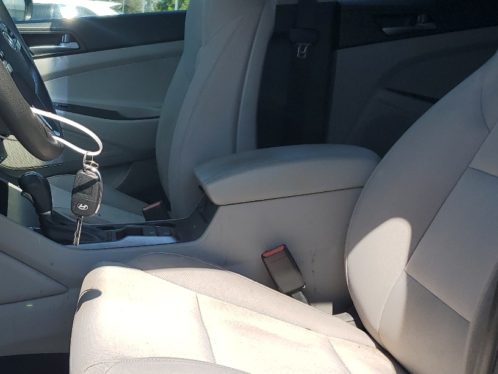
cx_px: 66
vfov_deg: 28.6
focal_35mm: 51
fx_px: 734
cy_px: 178
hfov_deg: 35.6
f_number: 1.5
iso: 50
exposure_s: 1/1667
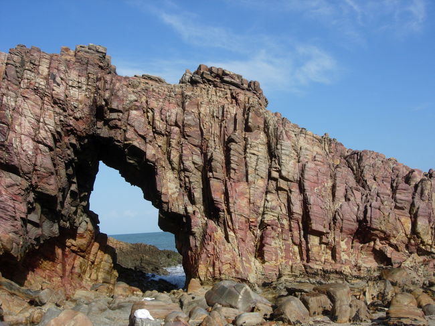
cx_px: 218
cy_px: 163
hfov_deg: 49.0
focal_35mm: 38
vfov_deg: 37.7
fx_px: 477
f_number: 4.8
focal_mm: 7.8
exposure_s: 1/767
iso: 64
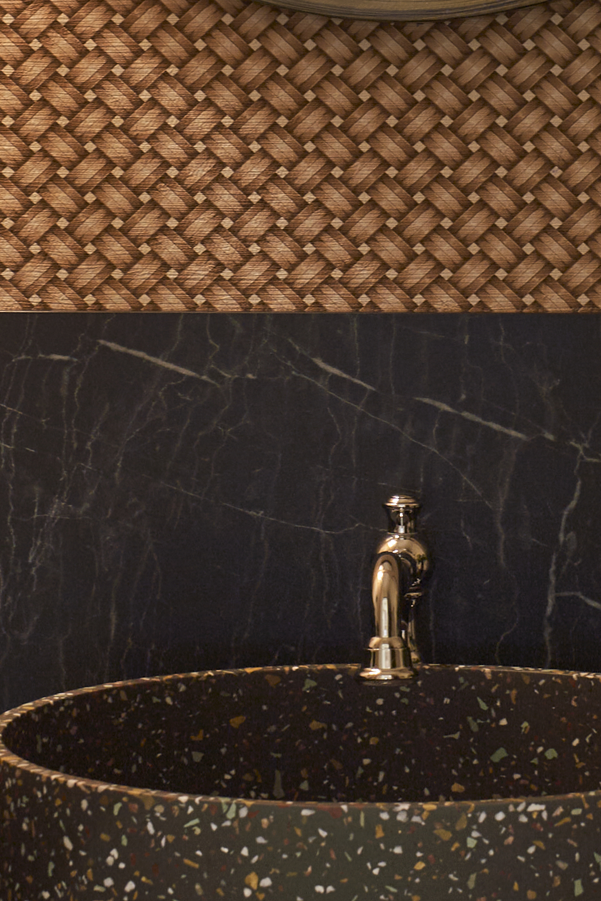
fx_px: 3604
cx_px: 411
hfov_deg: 9.5
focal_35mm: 144
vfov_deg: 14.1
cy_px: 17
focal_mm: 38
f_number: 10
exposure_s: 1
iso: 100
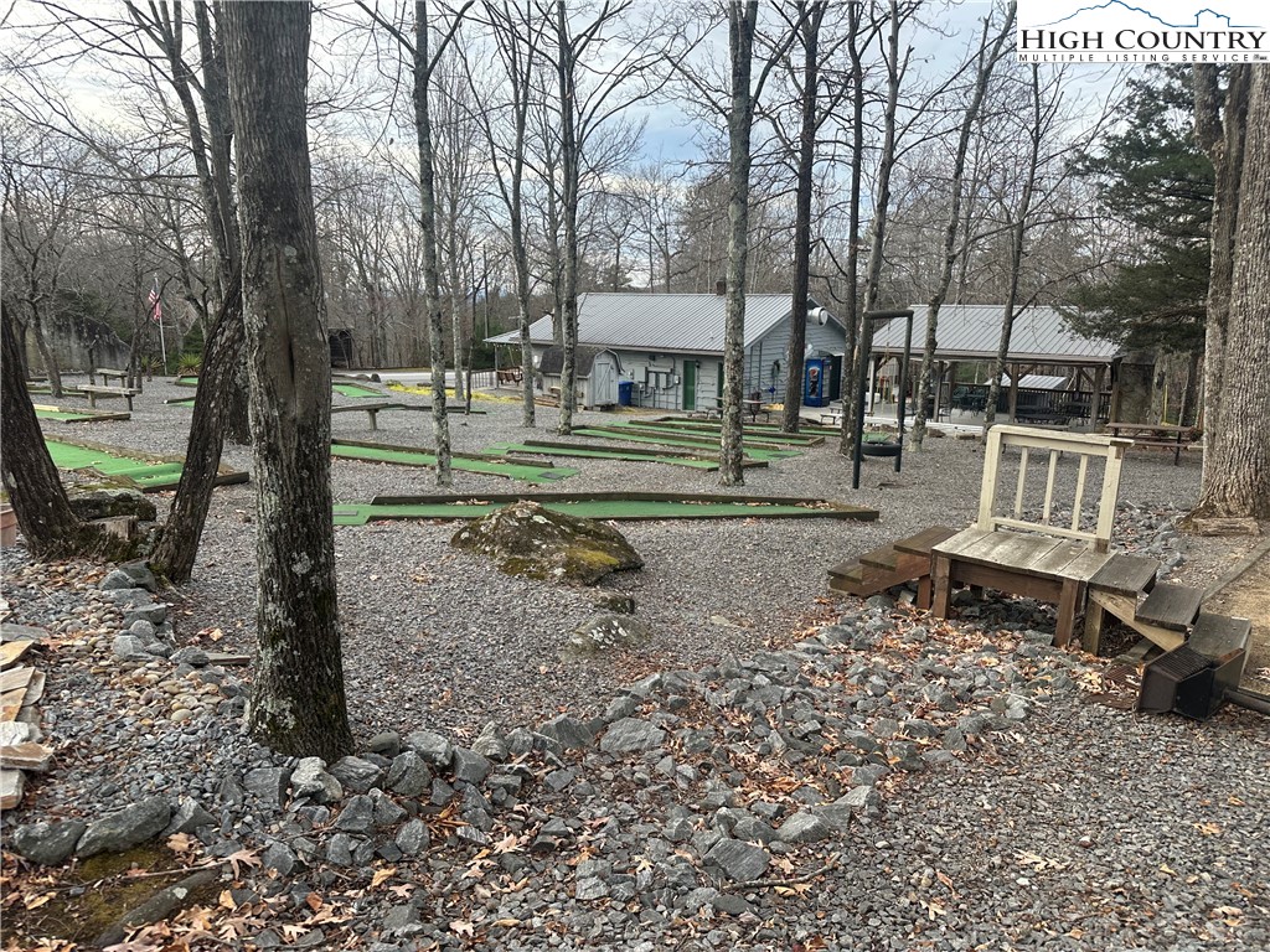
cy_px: 476
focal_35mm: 24
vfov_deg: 56.8
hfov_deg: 71.6
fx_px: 881
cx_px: 635
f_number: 1.78
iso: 80
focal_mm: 6.86
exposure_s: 1/816
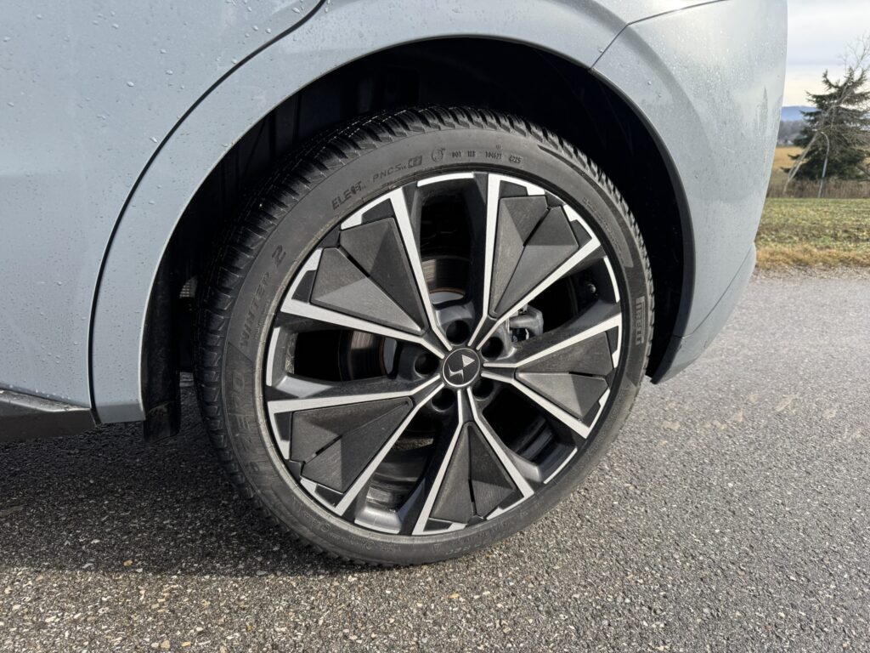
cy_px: 326
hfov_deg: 71.6
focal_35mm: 24
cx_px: 435
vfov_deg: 56.8
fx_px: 603
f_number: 1.78
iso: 80
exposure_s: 1/876
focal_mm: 6.76
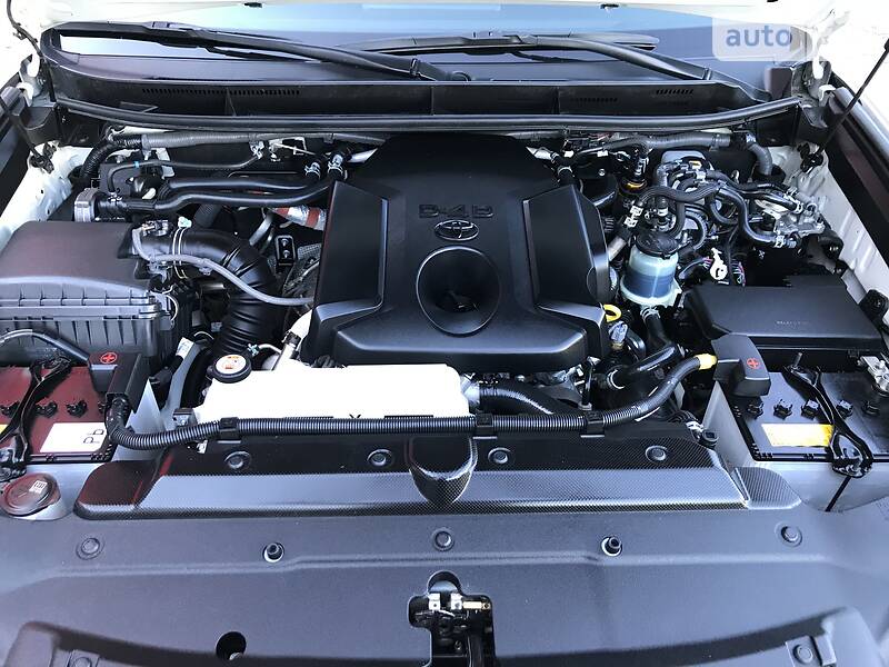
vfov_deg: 49.7
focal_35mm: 28
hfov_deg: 63.4
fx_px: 719
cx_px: 444
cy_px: 334
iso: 32
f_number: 1.8
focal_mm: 4
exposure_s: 1/33
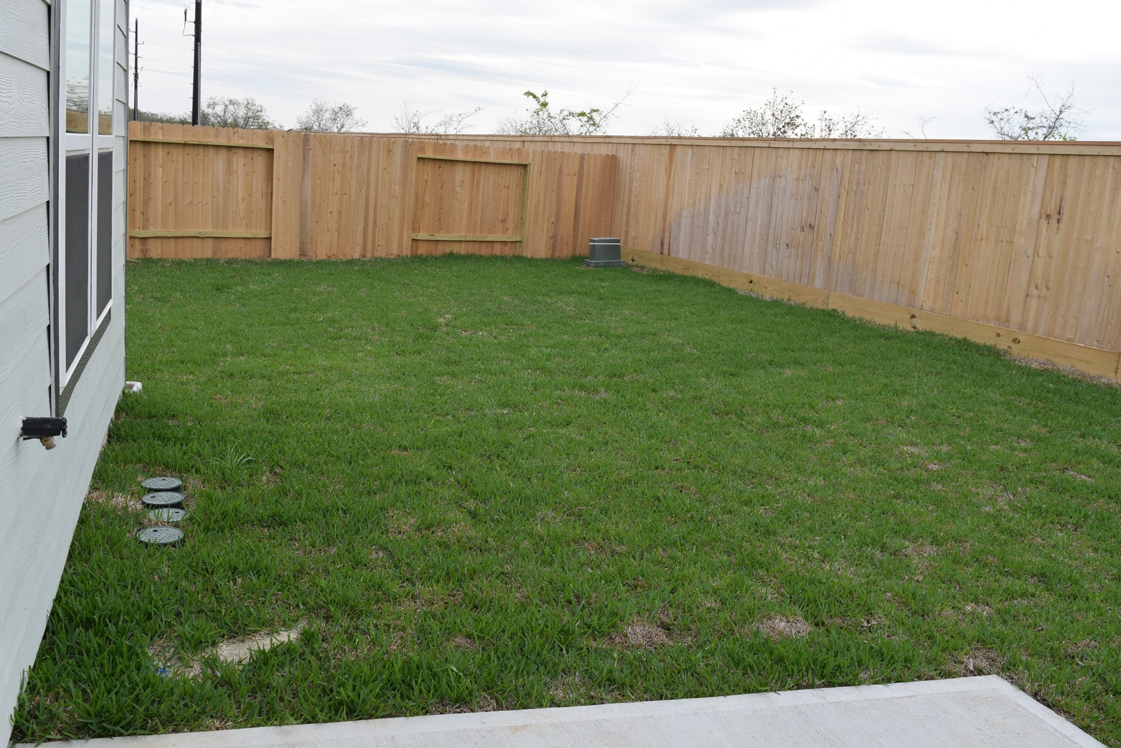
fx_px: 1059
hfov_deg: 55.8
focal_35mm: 34
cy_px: 384
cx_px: 558
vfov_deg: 38.9
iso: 280
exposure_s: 1/250
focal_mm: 22
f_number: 8
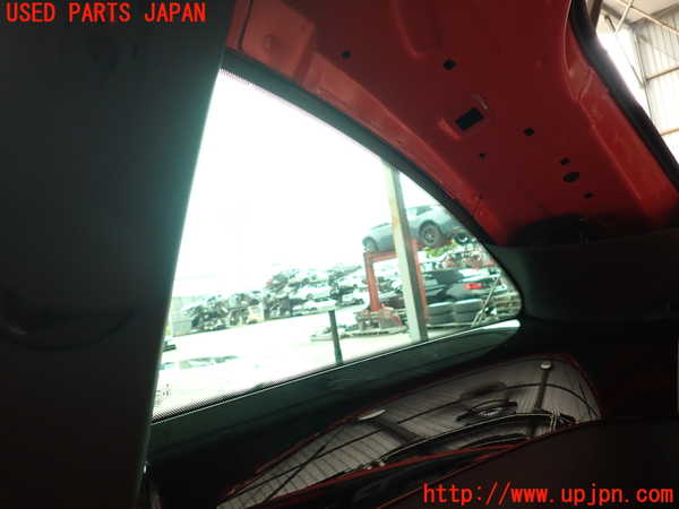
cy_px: 254
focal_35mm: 25
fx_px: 490
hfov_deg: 69.4
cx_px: 340
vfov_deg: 54.9
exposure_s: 1/60
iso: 125
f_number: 2
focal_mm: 4.5
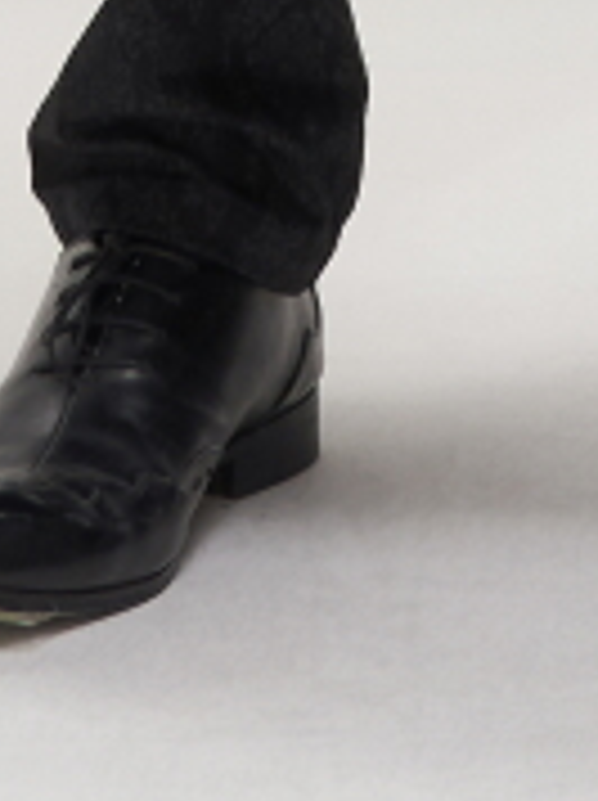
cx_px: 620
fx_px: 8104
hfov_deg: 4.2
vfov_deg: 5.1
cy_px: -2160
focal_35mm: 351
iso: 160
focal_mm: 32
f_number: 7.1
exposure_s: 1/125
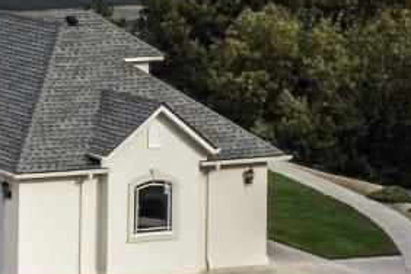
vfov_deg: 8.5
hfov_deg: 11.0
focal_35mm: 161
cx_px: -536
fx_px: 1838
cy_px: 26
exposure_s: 1/1000
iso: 100
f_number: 7.1
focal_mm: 10.26
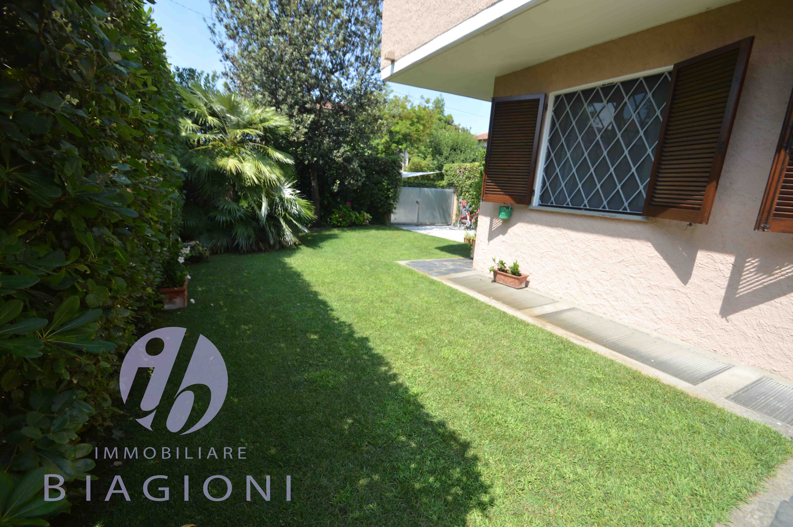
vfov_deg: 77.2
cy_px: 264
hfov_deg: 100.4
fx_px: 330
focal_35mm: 15
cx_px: 396
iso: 100
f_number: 4.5
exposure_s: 1/320
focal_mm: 10
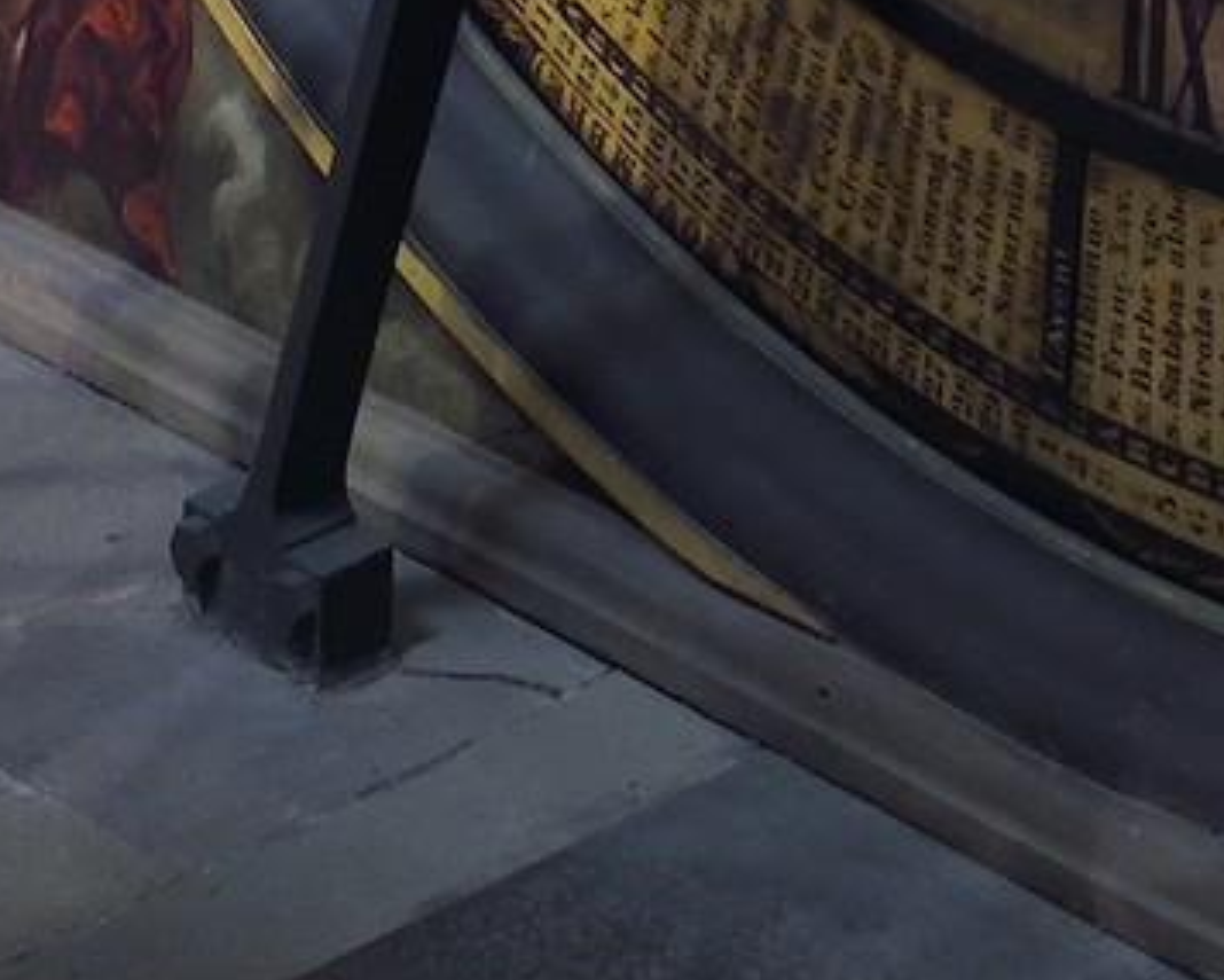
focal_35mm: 152
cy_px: -2560
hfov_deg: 11.7
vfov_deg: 7.8
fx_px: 5508
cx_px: 2218
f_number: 6.3
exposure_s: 1/2.5
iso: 800
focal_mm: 24
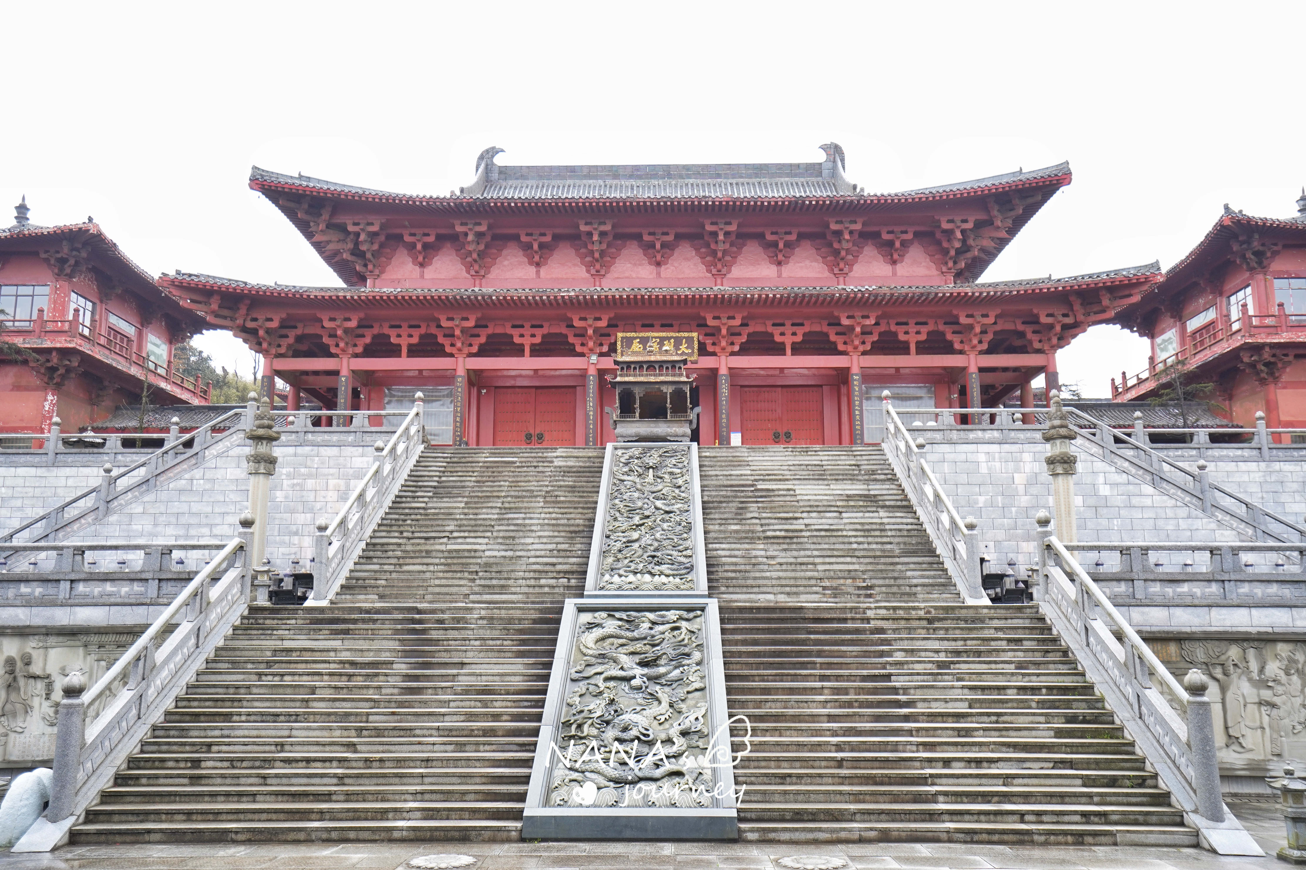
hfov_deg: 60.3
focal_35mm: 31
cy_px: 435
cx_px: 653
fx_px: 1125
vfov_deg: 42.3
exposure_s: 1/250
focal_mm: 31
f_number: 4
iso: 400
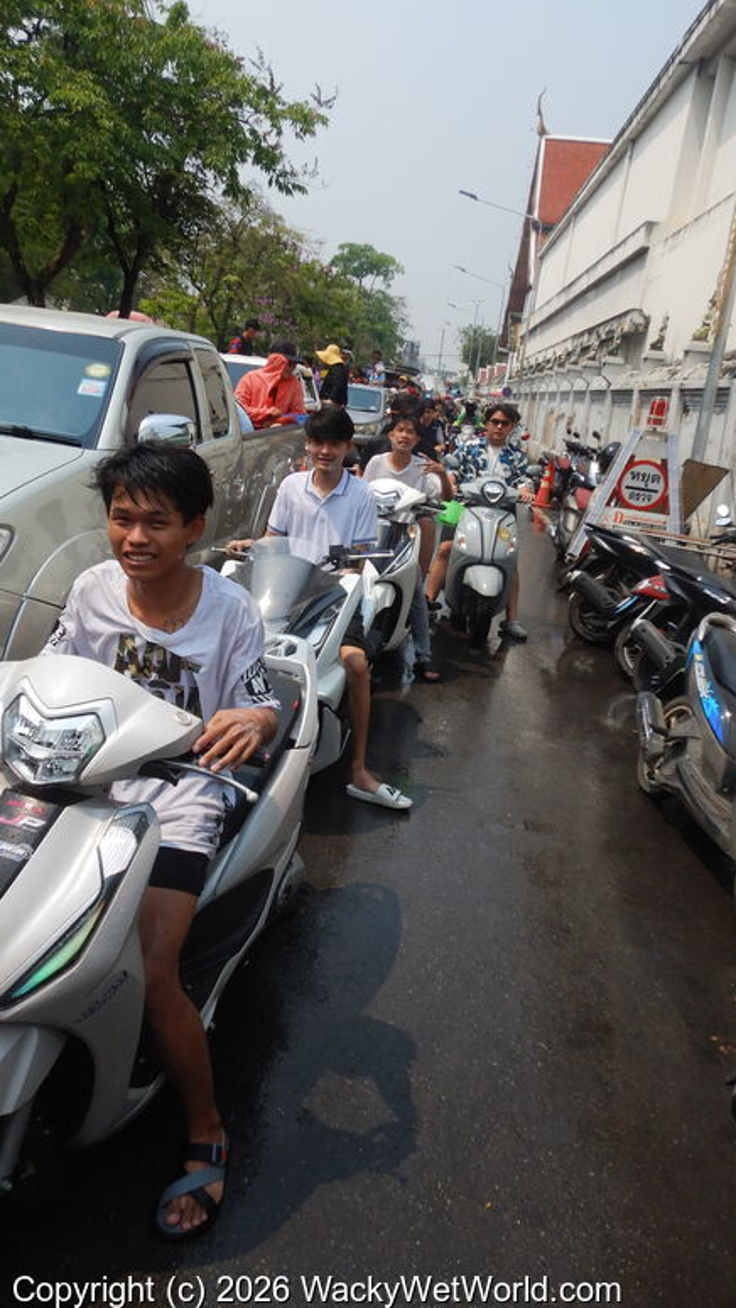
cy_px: 673
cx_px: 317
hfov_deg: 42.8
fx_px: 937
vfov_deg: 69.8
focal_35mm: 27
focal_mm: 4.3
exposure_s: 1/1000
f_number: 4.1
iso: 125
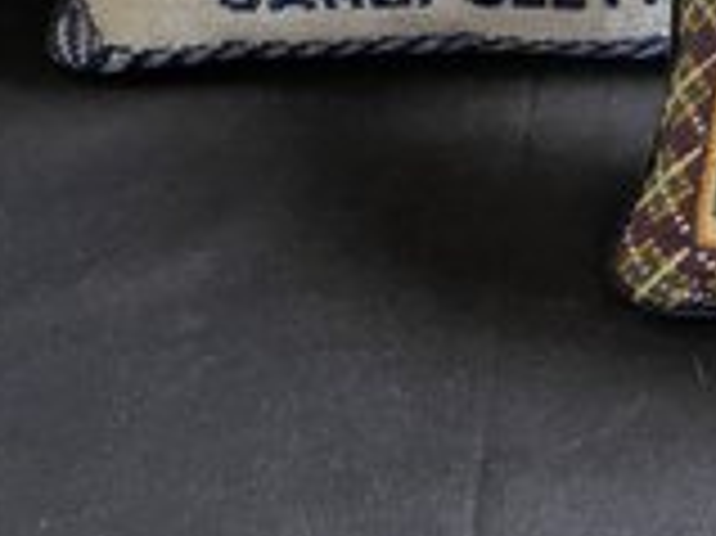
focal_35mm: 56
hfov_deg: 32.4
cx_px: 669
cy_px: -38
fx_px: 1157
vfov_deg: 24.5
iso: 160
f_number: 1.6
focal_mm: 4.2
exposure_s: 1/60
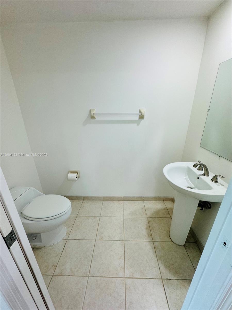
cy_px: 155
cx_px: 116
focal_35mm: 14
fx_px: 125
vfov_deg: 102.1
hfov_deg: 85.7
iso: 100
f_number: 2.2
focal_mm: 2.22
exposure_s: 1/120
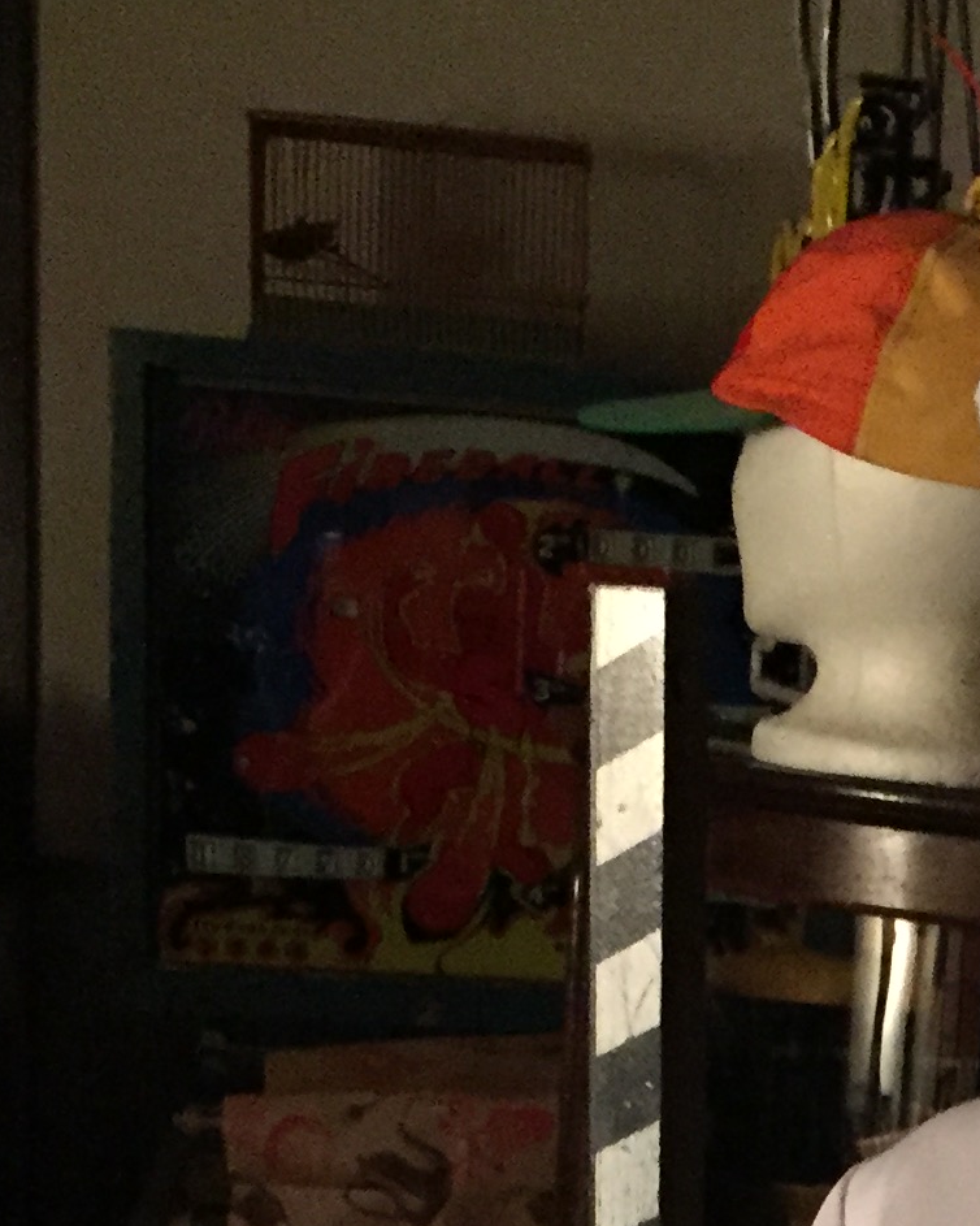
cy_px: 1417
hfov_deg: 15.0
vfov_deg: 18.7
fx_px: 3554
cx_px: 1280
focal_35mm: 98
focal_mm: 4.15
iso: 320
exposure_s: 1/15
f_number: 2.2
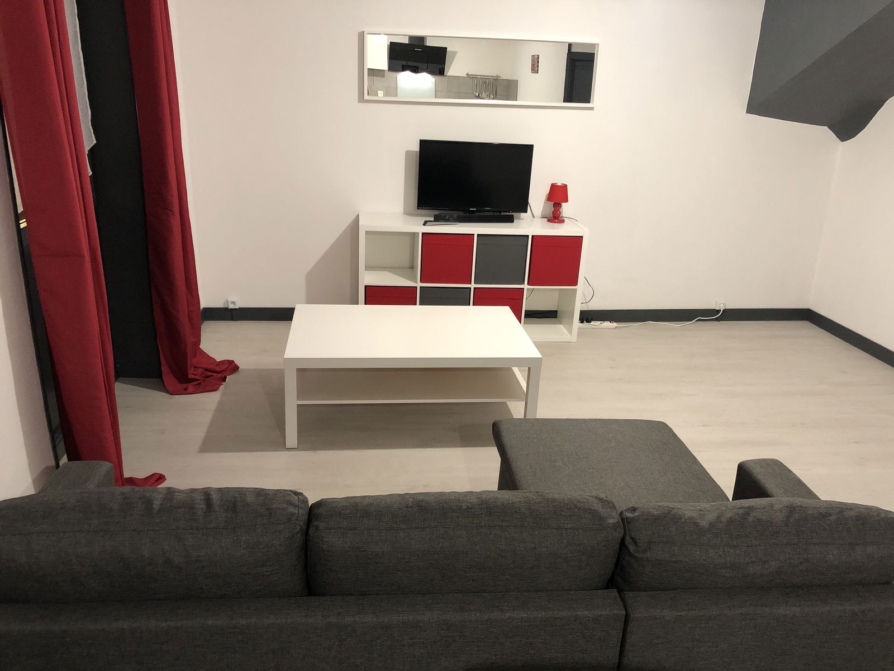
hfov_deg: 63.4
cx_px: 447
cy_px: 336
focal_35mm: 28
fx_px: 723
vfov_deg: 49.7
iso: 100
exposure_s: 1/14
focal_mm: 4
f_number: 1.8
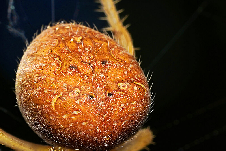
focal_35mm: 321
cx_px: 165
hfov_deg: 6.4
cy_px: 167
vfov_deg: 4.3
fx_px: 2015
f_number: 13
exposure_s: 1/160
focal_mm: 90
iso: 100
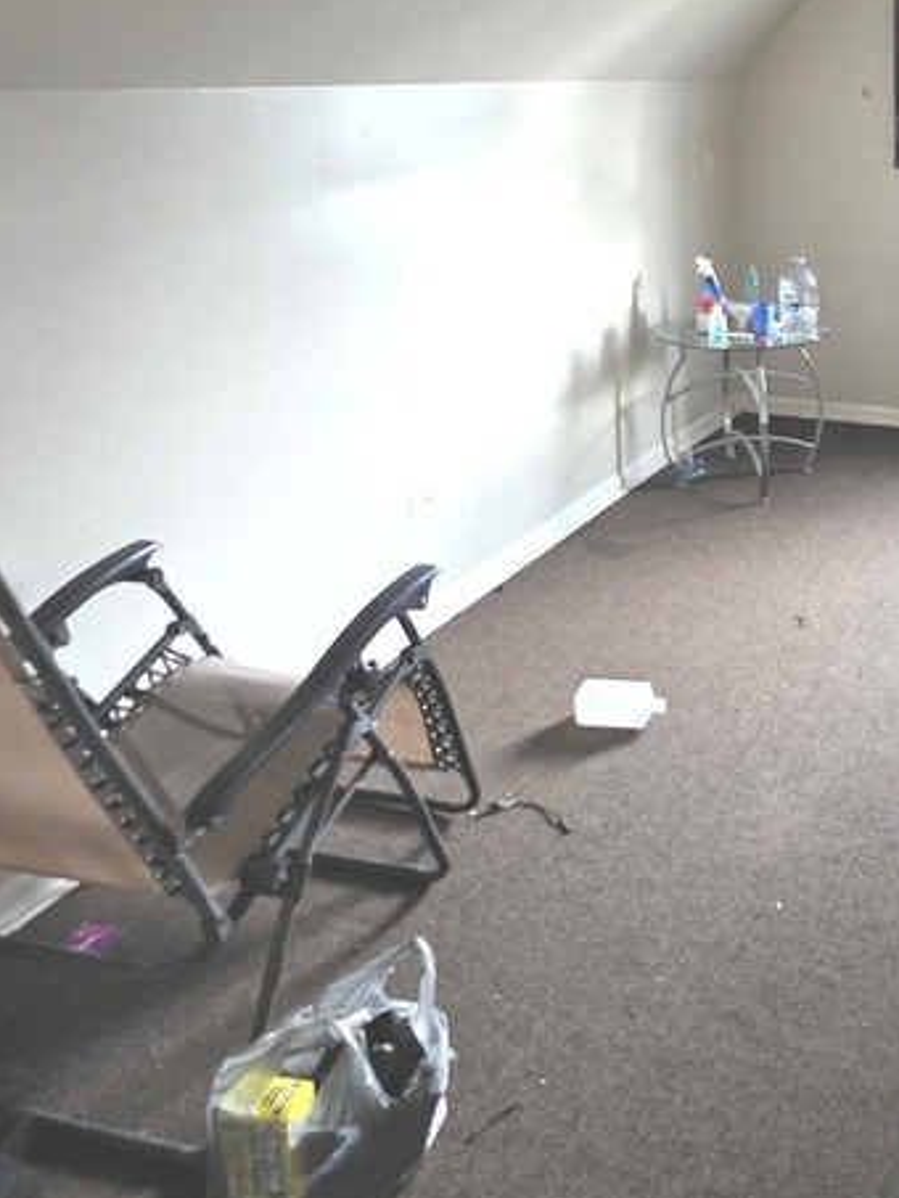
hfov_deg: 41.8
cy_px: 275
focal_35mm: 31
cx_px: 812
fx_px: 1073
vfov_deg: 55.1
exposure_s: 1/60
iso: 640
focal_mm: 2.2
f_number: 1.9
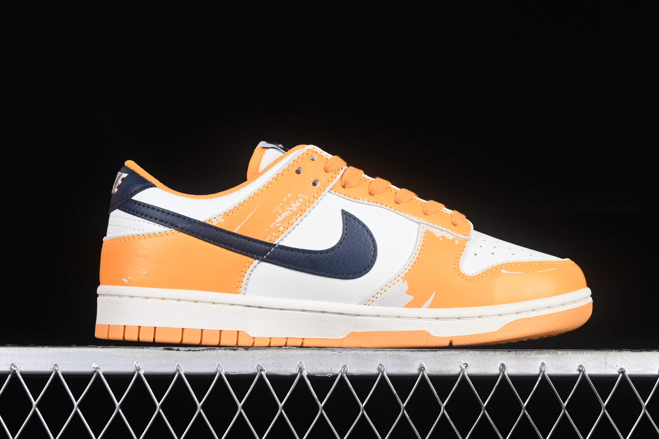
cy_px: 210
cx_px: 335
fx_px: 1446
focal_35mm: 79
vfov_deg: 17.3
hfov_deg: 25.7
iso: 160
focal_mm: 50
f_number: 8
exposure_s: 1/80
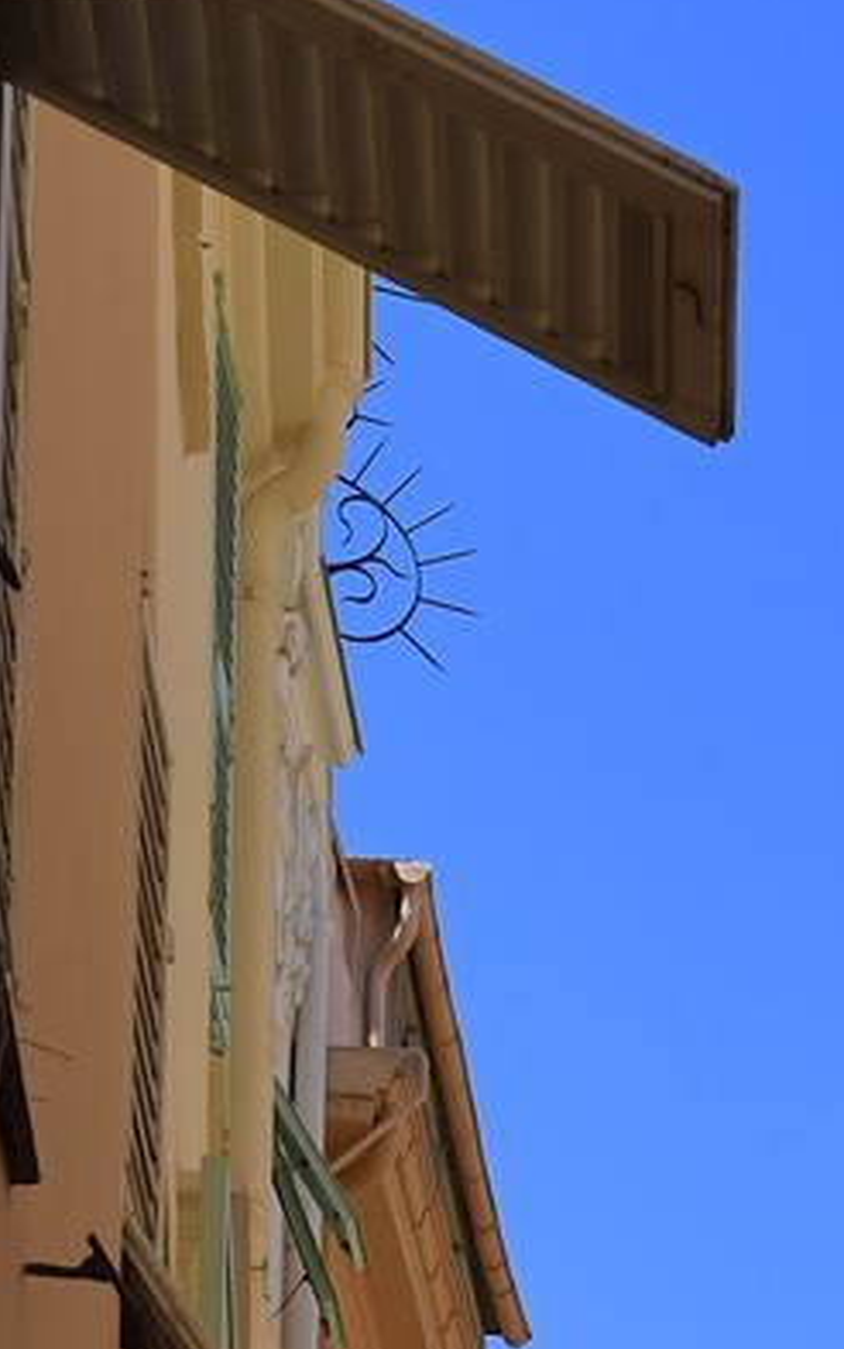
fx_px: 7316
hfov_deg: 6.5
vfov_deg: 10.0
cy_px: 2447
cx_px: 1206
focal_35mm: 199
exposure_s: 1/320
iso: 200
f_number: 9
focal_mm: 48
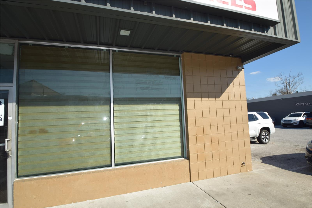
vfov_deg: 67.4
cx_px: 156
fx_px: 156
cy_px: 104
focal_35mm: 18
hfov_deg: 90.0
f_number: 10
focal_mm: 12
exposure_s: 1/200
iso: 100
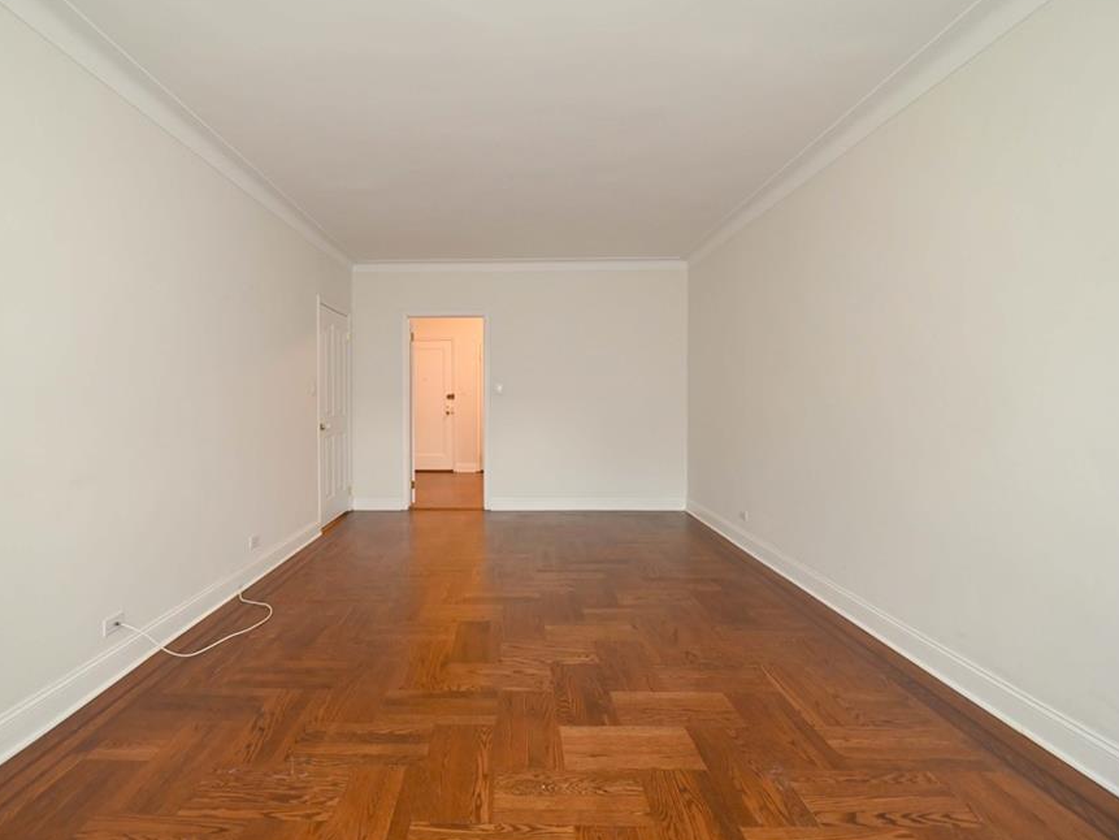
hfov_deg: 94.0
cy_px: 402
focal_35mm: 16
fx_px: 517
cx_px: 493
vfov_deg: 78.1
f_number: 4
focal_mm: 14
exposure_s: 1/60
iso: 2500
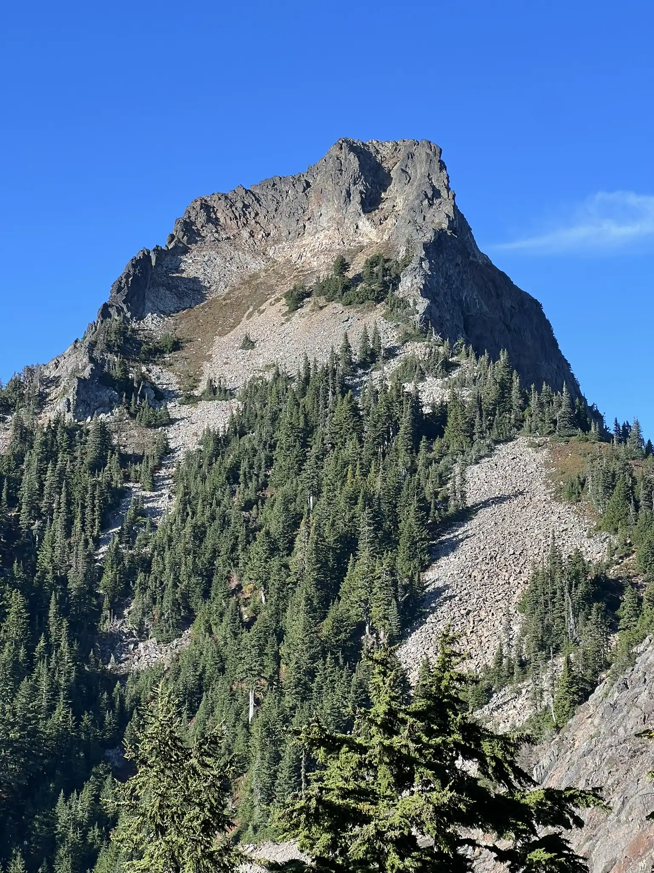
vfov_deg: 25.3
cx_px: 327
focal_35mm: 77
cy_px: 436
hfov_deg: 19.1
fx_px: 1940
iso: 32
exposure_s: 1/307
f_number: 2.8
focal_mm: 9
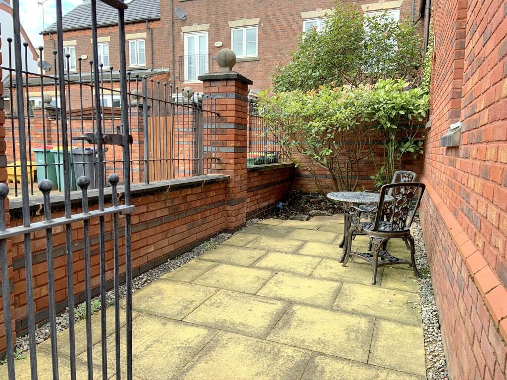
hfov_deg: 67.3
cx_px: 254
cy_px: 190
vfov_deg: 53.1
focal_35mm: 26
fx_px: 381
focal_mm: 4.25
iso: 25
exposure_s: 1/122
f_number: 1.8
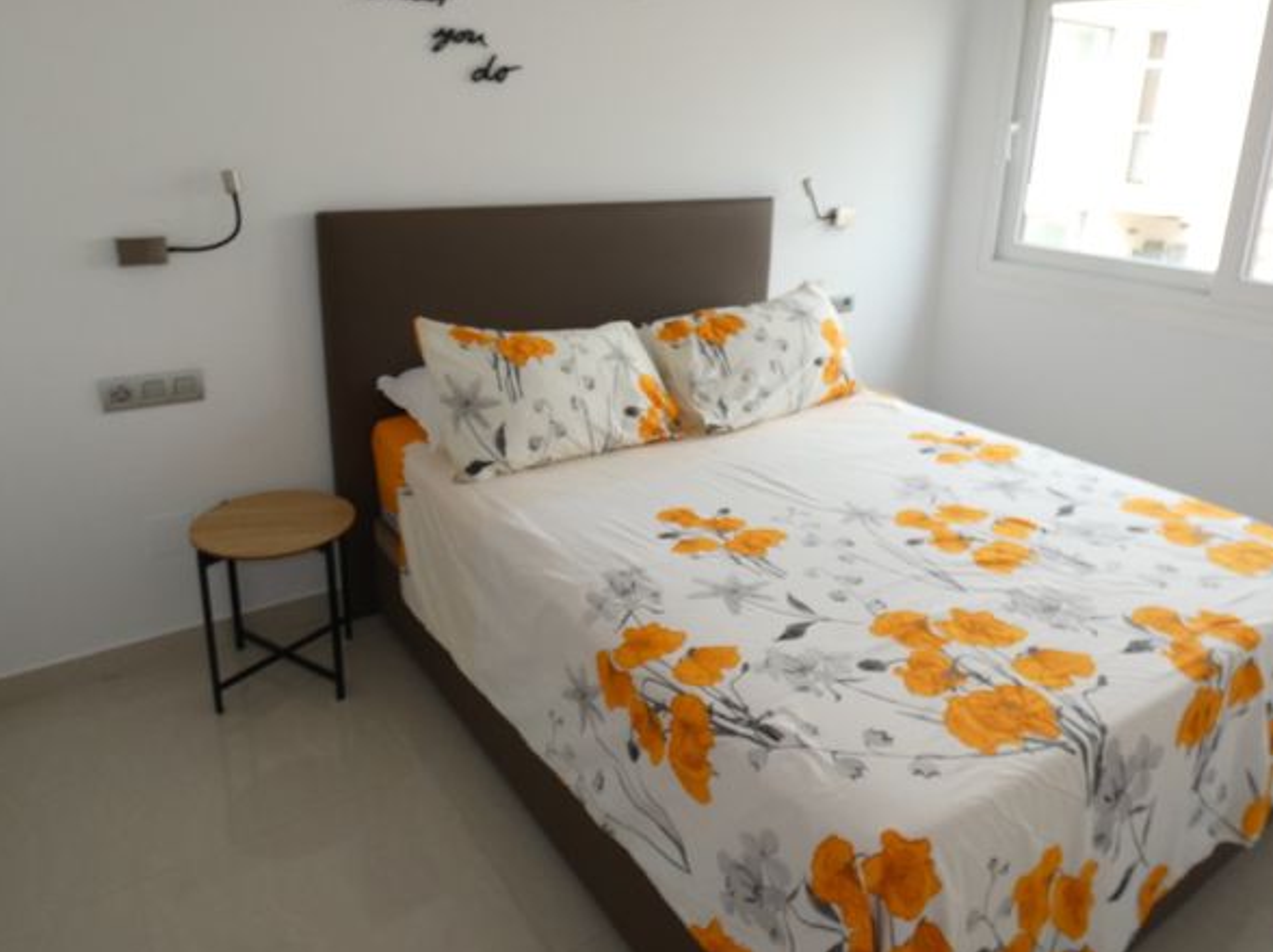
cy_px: 392
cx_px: 648
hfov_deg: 71.6
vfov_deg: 56.4
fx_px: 882
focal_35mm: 24
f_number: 2.8
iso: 80
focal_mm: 3.6
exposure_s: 1/60
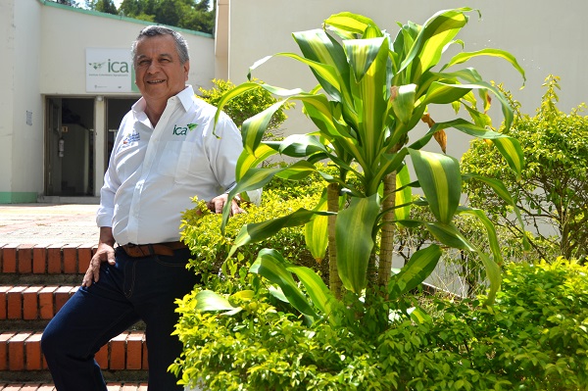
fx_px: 930
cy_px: 196
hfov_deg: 35.1
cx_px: 294
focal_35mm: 57
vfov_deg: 23.7
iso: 100
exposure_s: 1/250
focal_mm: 38
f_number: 8
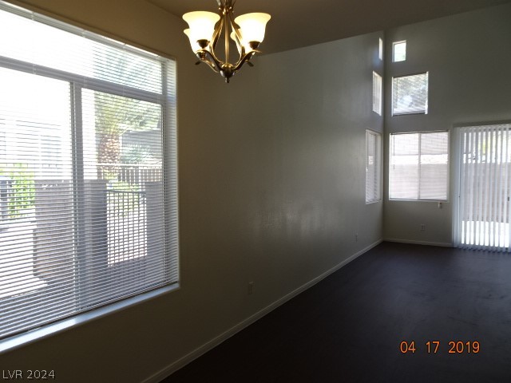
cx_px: 256
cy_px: 192
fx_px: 354
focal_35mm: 24
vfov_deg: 56.8
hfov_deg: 71.6
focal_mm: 4.1
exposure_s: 1/60
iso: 80
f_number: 3.5
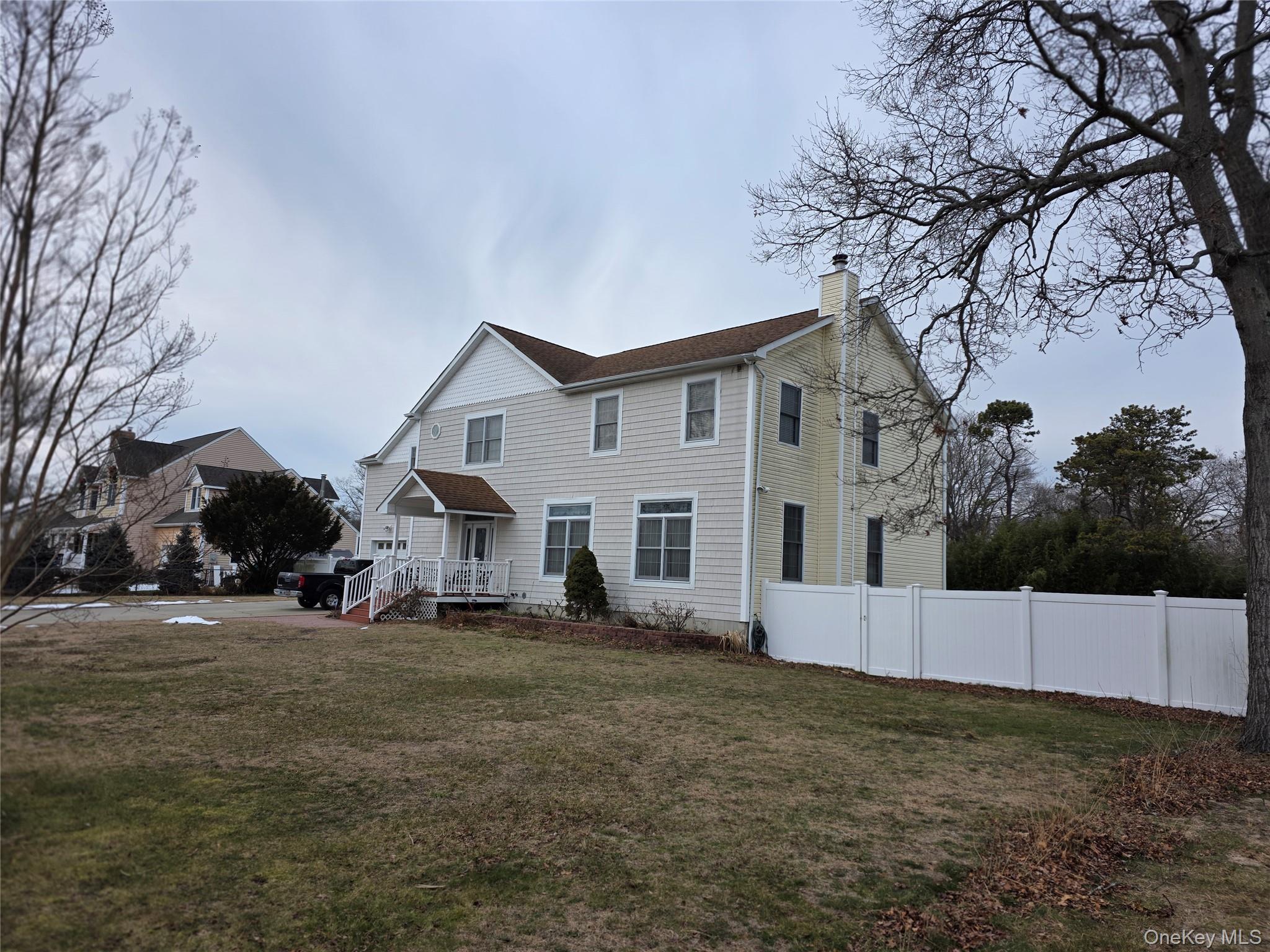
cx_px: 635
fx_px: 844
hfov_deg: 73.9
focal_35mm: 23
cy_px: 476
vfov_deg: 58.9
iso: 40
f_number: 1.7
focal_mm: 6.3
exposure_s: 1/180
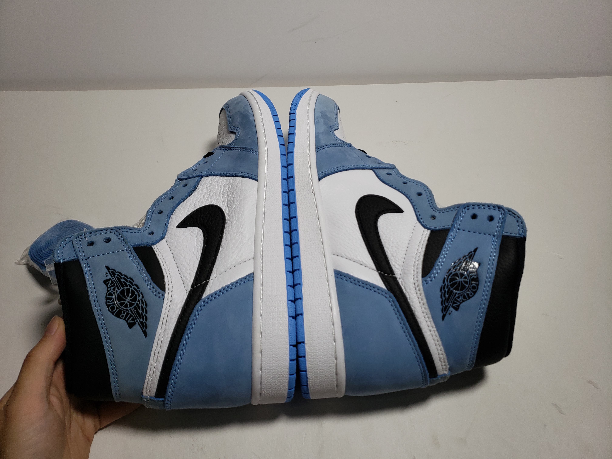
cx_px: 306
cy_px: 230
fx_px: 460
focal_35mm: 26
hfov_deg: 67.3
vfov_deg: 53.1
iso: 50
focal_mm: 4.3
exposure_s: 1/854
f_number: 1.5
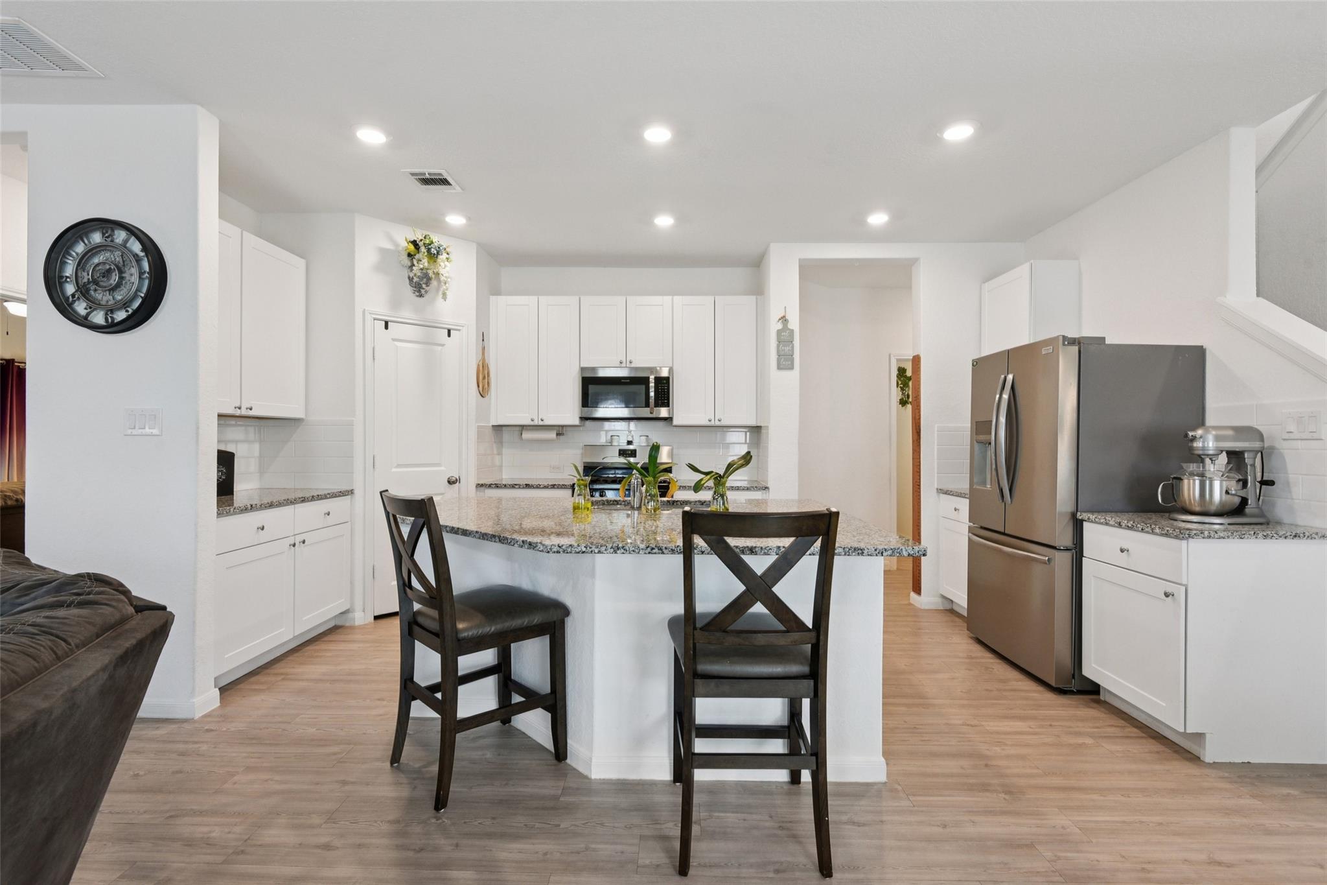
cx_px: 664
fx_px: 590
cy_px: 442
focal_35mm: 16
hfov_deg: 96.7
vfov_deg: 73.7
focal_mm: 16
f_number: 8
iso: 720
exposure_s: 1/15
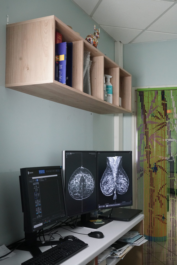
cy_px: 132
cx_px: 88
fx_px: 295
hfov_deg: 33.4
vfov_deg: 48.5
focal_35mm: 40
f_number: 7.1
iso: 6400
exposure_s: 1/50
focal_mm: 40
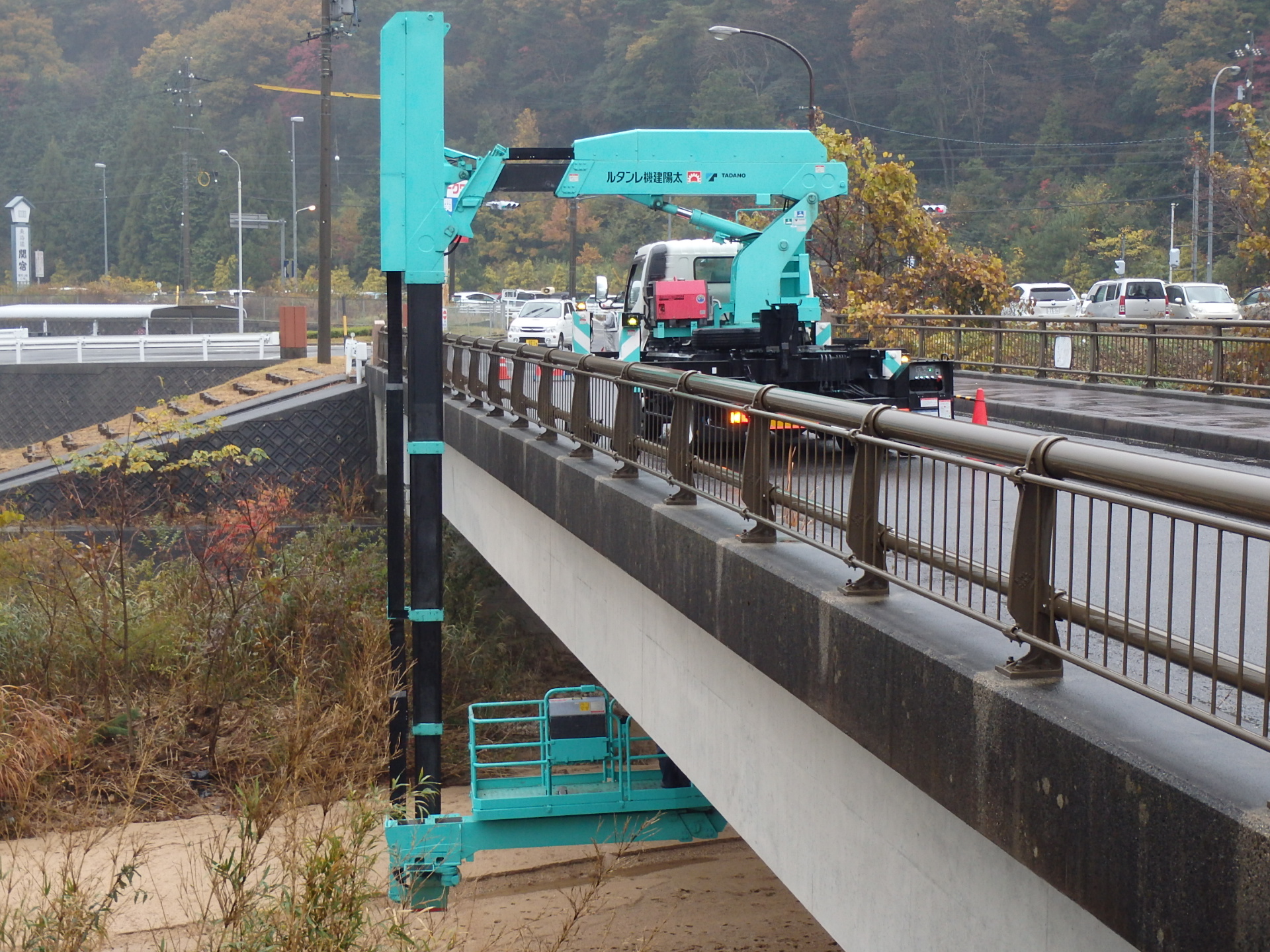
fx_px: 1908
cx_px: 635
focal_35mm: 52
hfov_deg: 36.8
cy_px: 476
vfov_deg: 28.0
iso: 200
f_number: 5
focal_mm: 9.4
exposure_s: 1/50
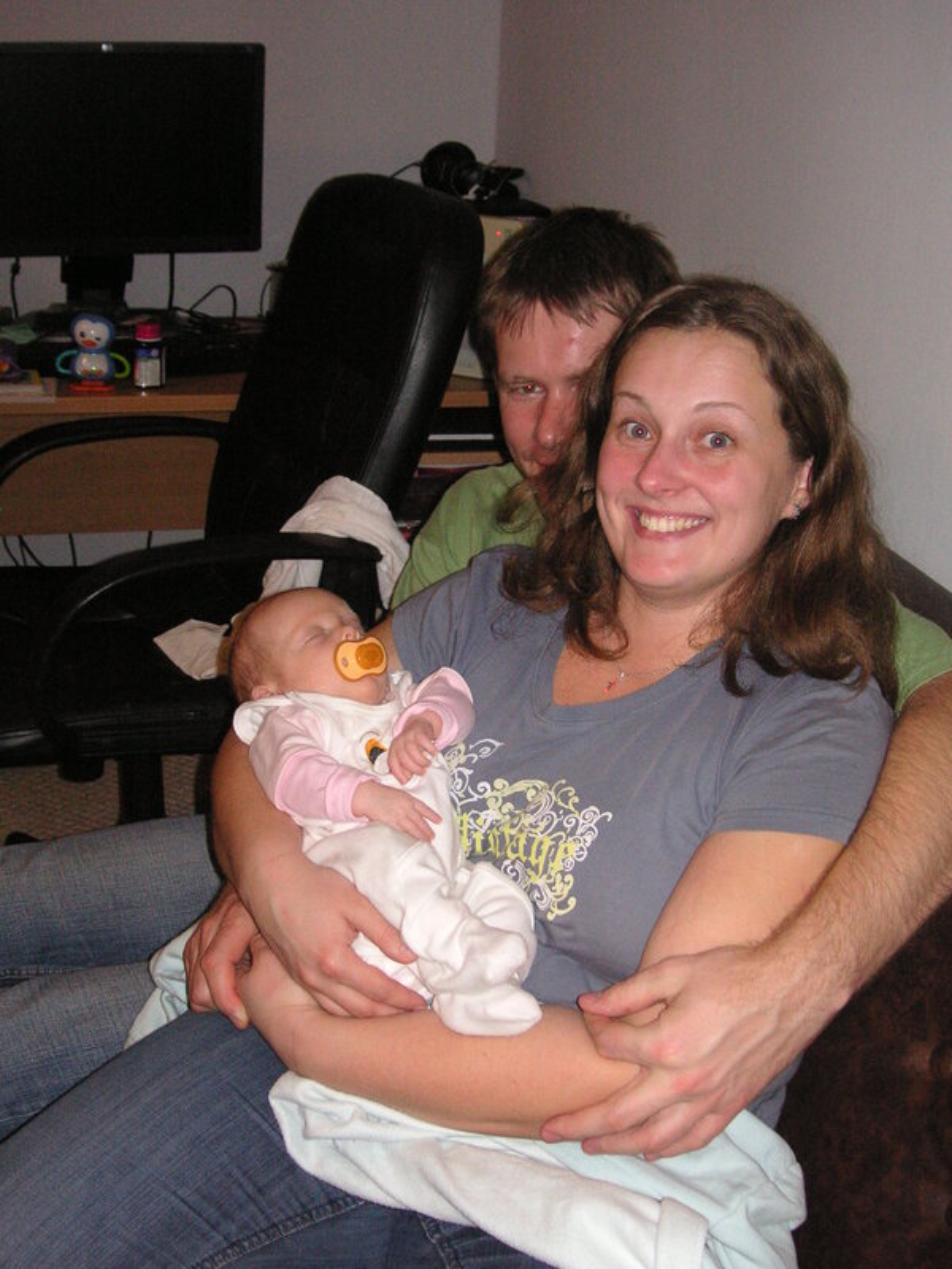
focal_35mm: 44
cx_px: 476
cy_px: 634
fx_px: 1613
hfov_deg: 32.9
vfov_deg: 42.9
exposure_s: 1/45
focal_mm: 7.3
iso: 160
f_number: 3.1
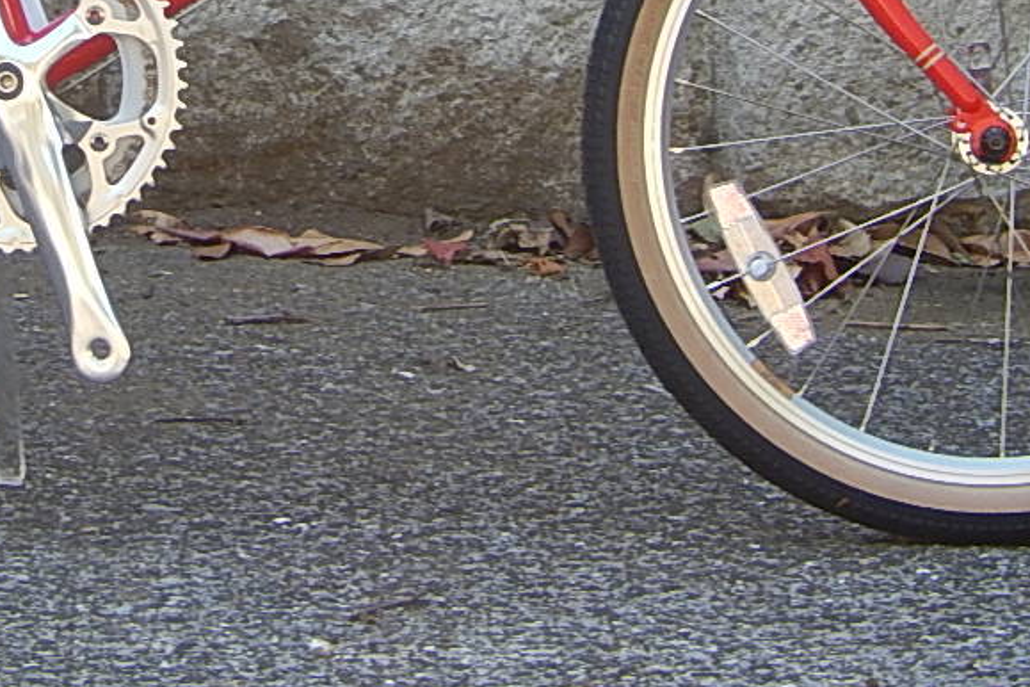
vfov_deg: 3.6
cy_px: -190
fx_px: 11014
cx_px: 148
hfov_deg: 5.3
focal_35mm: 385
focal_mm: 24.1
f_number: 5.6
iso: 125
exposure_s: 1/50
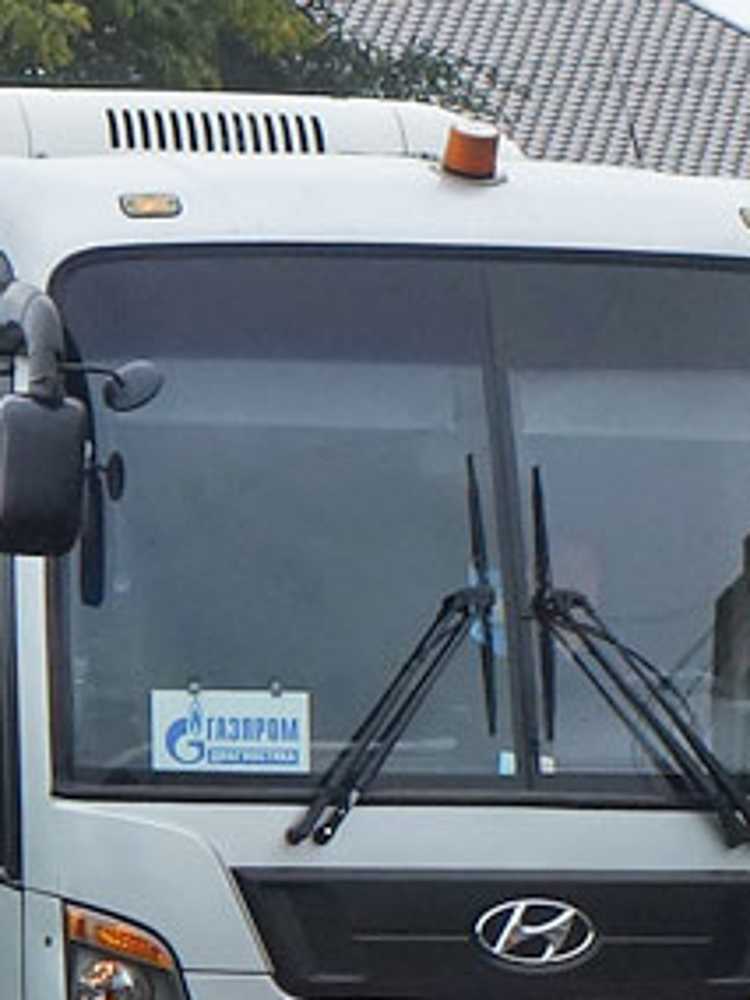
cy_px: 215
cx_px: 127
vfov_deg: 6.4
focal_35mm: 309
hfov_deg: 4.8
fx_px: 8927
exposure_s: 1/500
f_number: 4.5
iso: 125
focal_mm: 28.18
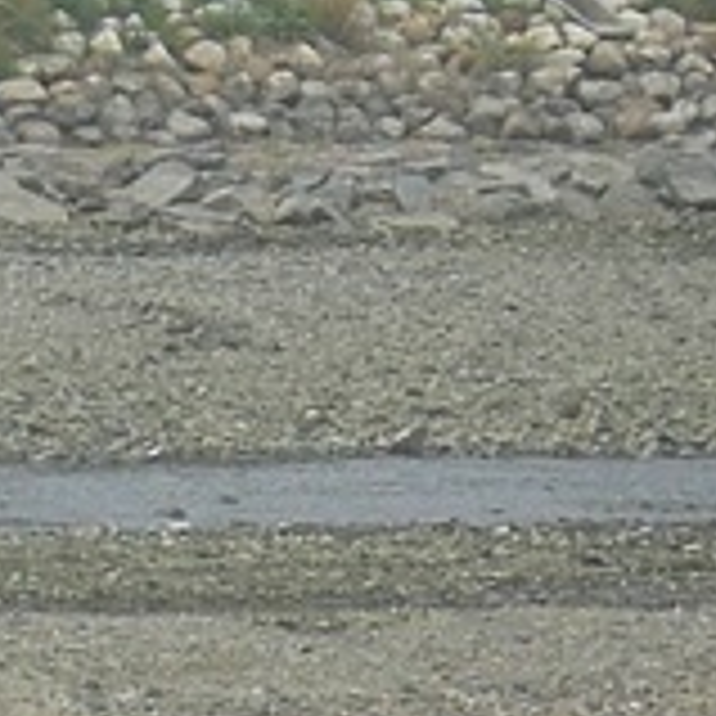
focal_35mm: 557
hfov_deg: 3.1
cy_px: 1103
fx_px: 13035
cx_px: -252
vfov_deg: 3.1
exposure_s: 1/200
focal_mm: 16.51
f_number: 5.4
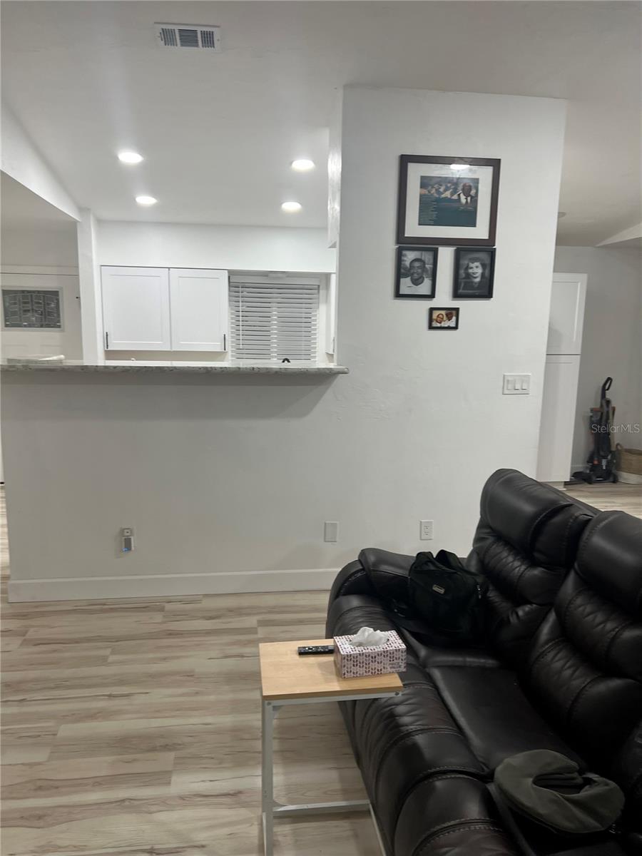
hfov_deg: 53.1
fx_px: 643
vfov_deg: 67.3
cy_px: 428
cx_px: 321
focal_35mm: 26
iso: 125
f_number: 1.5
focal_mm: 5.7
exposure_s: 1/120
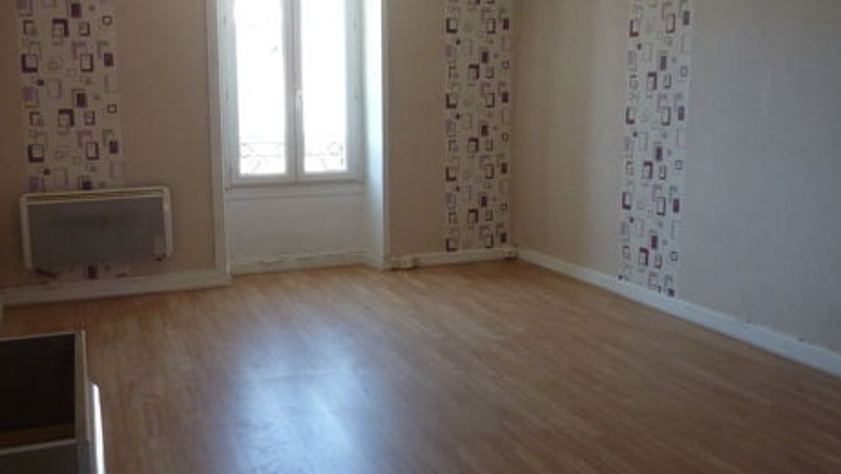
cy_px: 210
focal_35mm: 34
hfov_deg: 58.0
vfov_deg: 34.7
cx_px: 423
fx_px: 759
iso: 200
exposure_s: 1/30
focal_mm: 5
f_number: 3.4
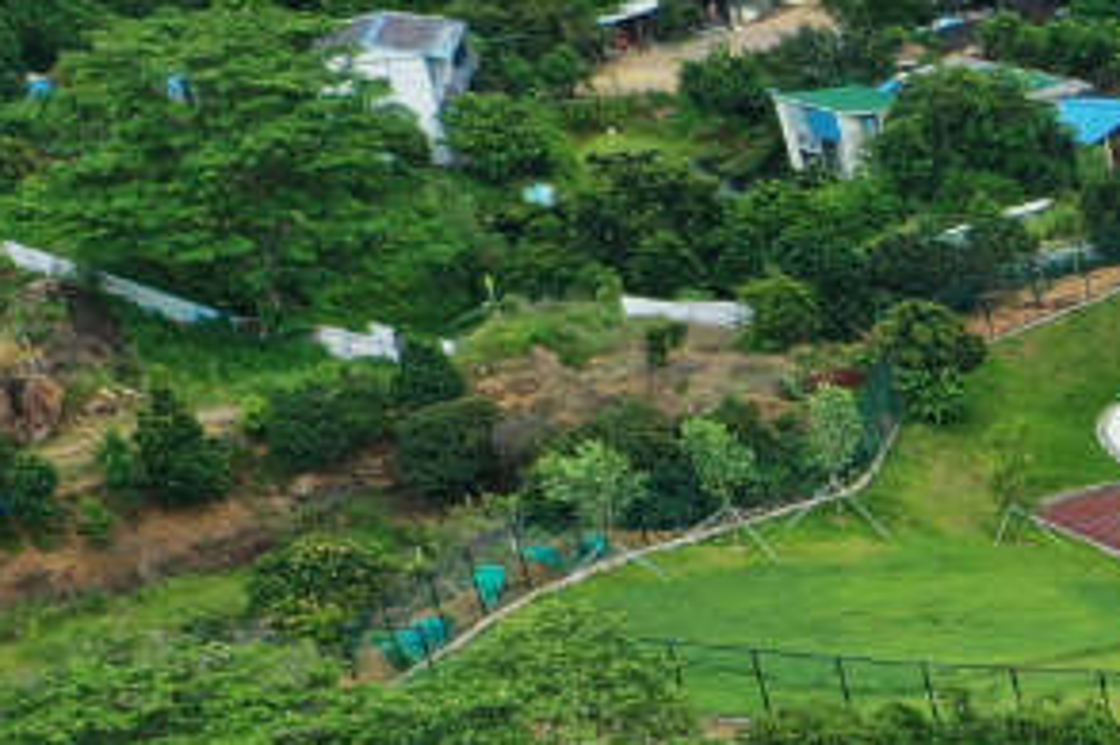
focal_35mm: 153
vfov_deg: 8.5
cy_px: 1452
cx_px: 3043
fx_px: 4757
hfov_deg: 10.6
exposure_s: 1/200
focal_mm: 10.26
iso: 100
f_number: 4.5
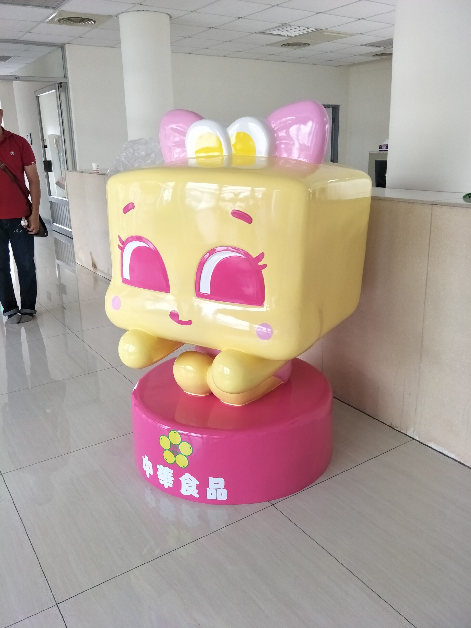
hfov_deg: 56.8
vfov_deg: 71.6
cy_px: 314
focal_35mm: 24
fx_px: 435
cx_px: 236
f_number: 1.7
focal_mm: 4.1
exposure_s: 1/40
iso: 150
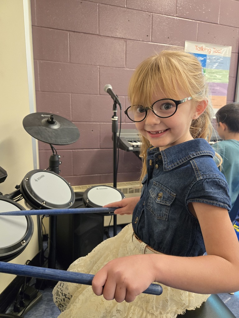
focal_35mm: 23
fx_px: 212
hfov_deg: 58.9
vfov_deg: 73.9
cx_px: 120
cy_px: 159
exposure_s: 1/120
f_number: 1.8
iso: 640
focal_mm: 5.4
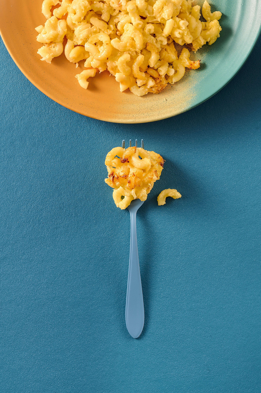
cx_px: 130
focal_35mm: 85
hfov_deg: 16.1
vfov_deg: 23.9
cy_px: 196
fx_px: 926
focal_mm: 85
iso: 100
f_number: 7.1
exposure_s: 1/125
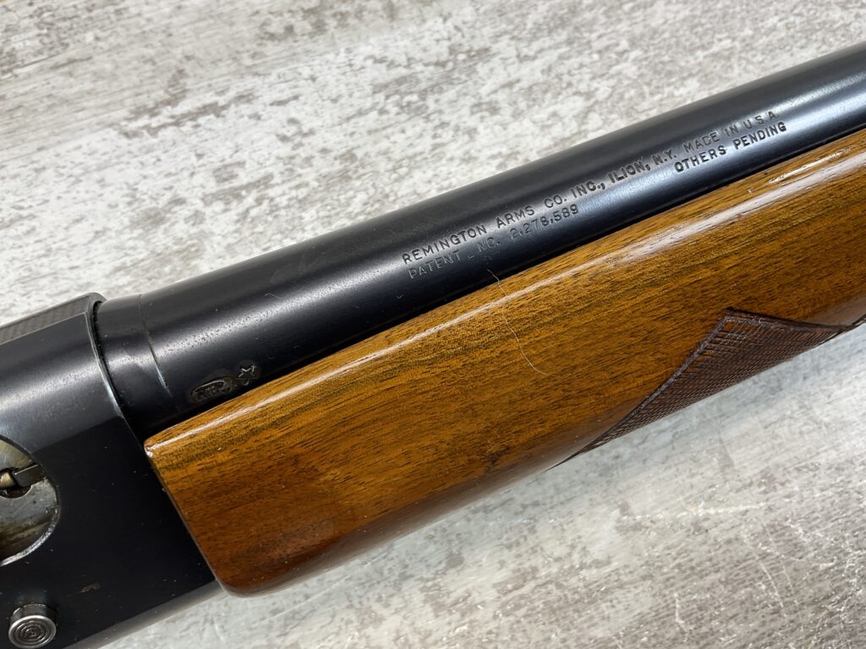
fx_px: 726
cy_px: 324
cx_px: 433
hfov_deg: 61.7
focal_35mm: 29
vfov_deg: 48.2
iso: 25
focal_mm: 3
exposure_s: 1/120
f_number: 1.8
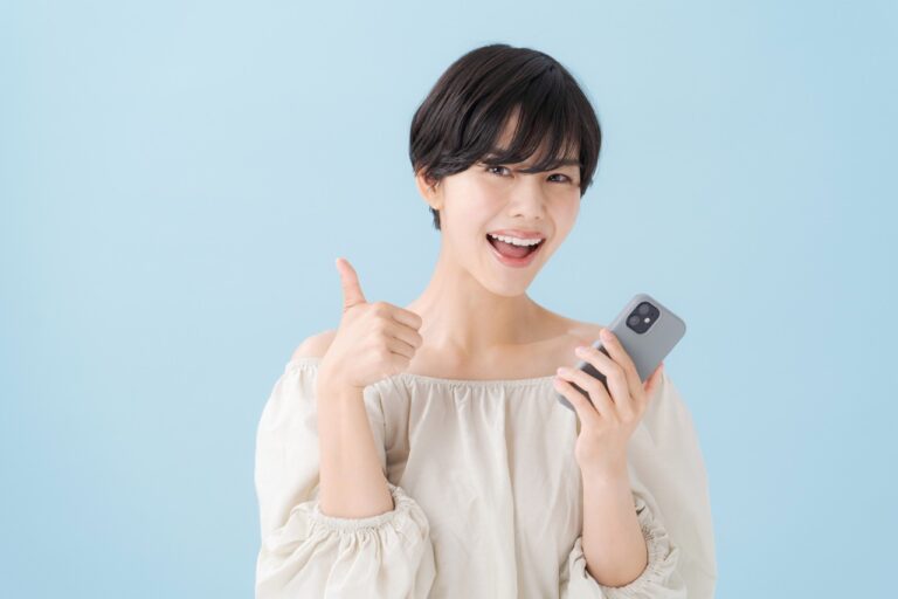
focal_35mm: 145
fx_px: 3617
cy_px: 300
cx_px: 449
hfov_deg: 14.2
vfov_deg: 9.5
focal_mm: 145
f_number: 4.5
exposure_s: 1/200
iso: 250
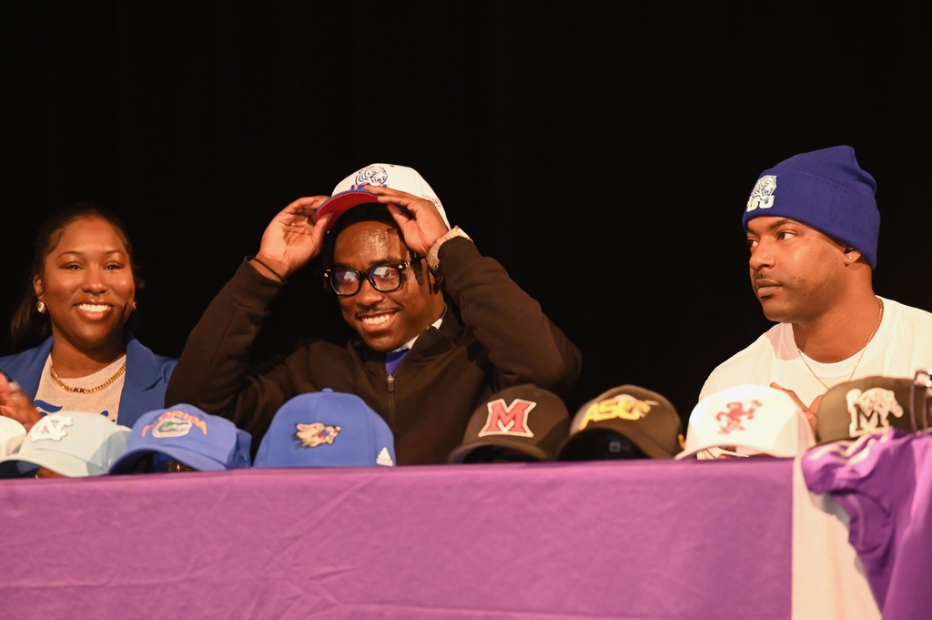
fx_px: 5173
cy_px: 310
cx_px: 466
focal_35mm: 200
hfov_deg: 10.3
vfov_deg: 6.9
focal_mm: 200
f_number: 4
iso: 5000
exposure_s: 1/100
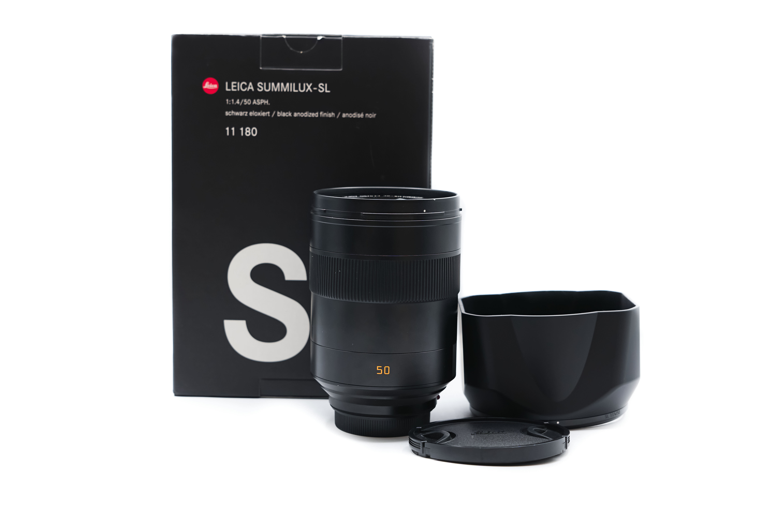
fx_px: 1258
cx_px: 390
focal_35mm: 58
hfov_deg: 34.5
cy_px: 260
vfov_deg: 23.4
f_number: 6.3
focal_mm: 58
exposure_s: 1/250
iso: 400
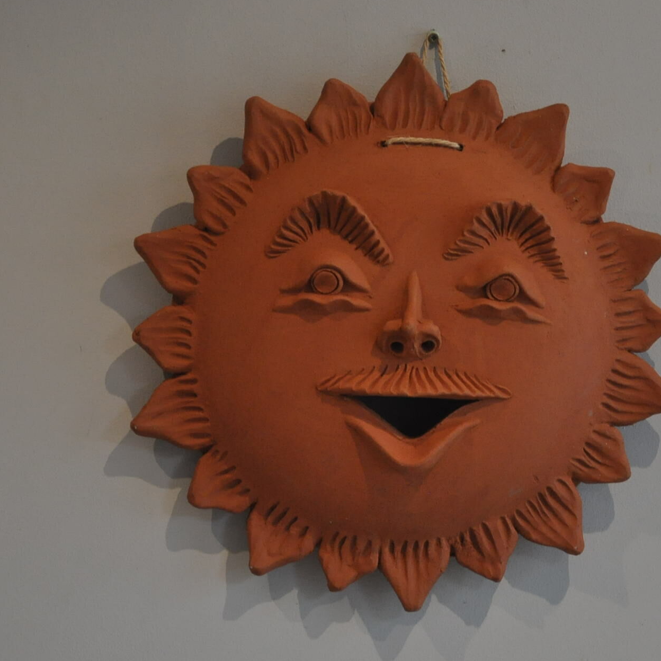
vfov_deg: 10.5
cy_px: 332
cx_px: 406
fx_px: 3600
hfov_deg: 10.5
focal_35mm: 167
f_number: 5.6
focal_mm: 85
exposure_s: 1/40
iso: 1600
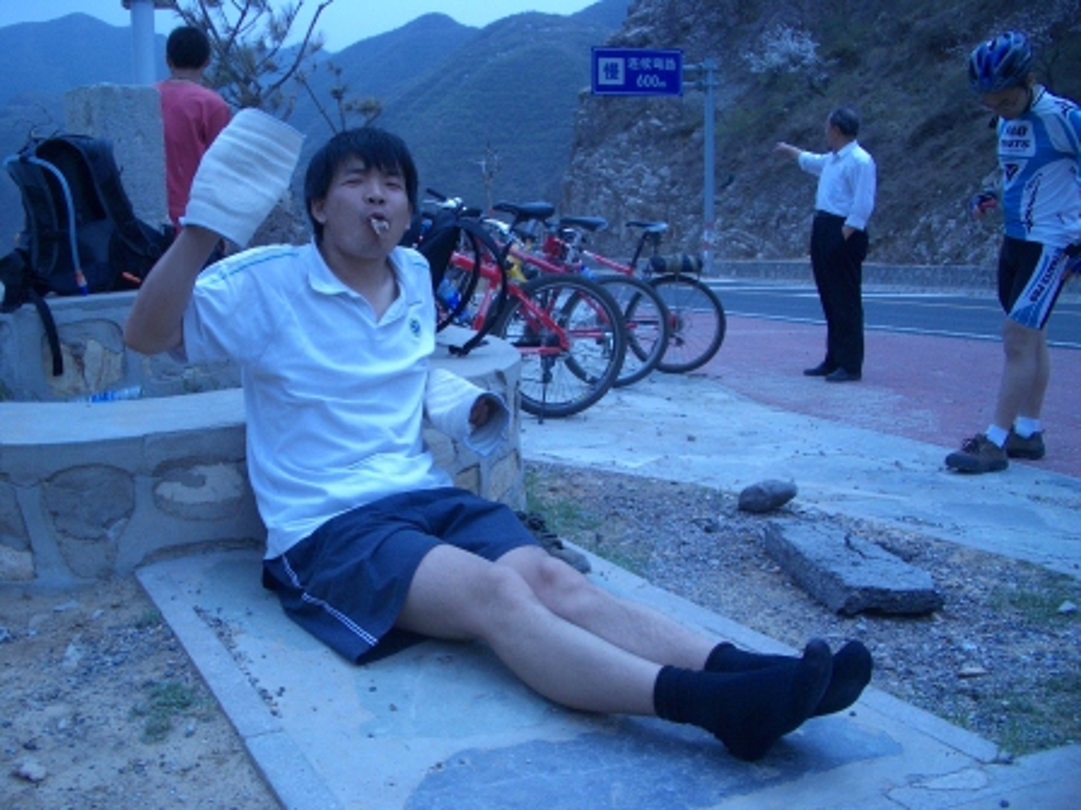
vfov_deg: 40.7
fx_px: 1093
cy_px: 405
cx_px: 540
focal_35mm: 35
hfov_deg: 52.6
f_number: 4.3
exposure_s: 1/500
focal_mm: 5.8
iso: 50
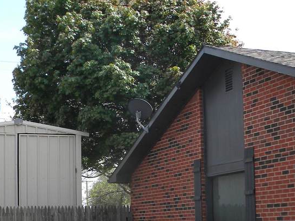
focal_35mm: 85
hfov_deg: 23.0
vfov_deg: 17.3
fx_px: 725
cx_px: 177
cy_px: 164
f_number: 3.7
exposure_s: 1/530
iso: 84
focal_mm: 6.4
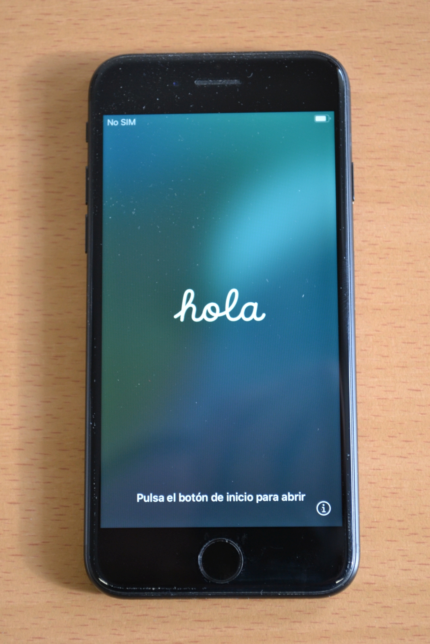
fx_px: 1478
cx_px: 215
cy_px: 322
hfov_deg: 16.6
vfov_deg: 24.6
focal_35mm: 82
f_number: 5.6
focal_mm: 55
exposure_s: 1/15
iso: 640
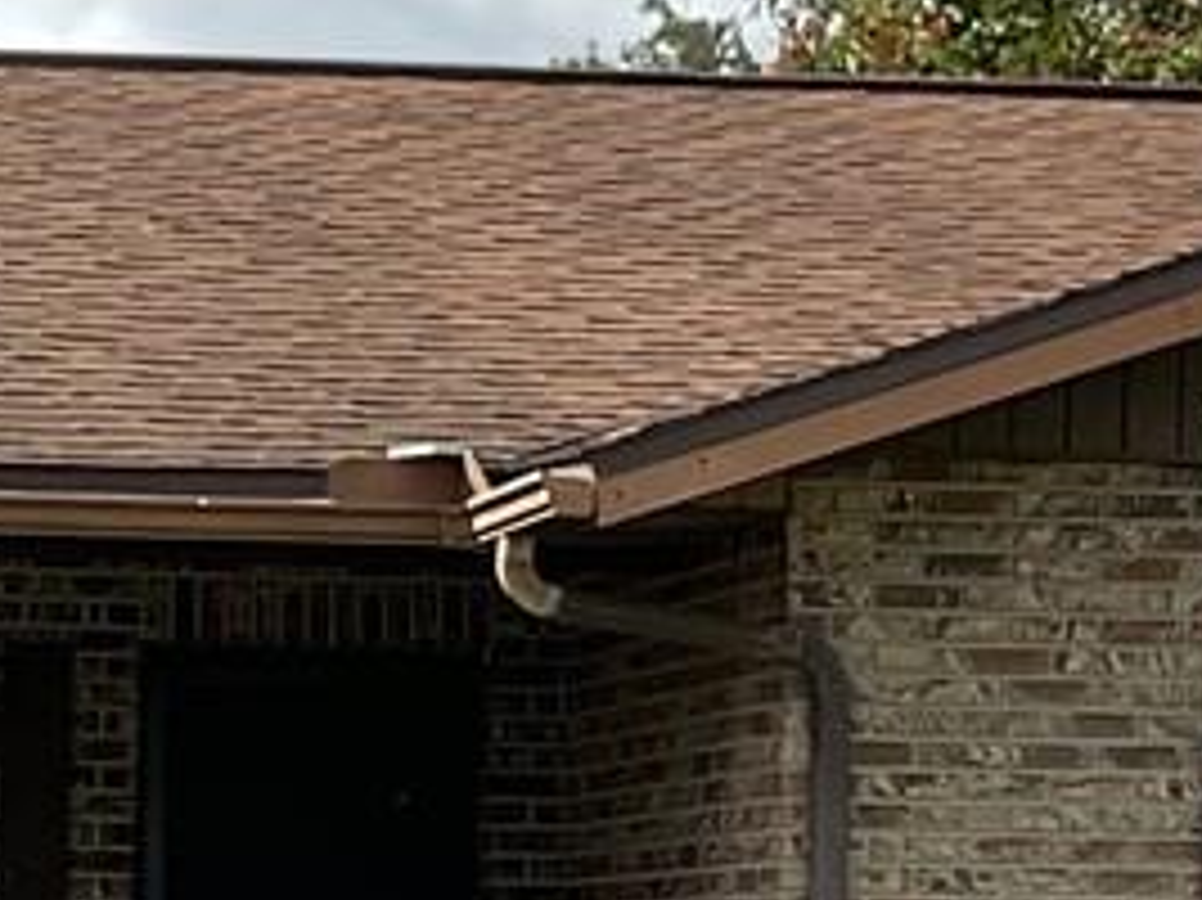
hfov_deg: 11.2
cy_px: 1251
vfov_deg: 8.4
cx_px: -104
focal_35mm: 174
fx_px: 6039
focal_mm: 3
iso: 16
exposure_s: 1/1786
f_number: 1.8
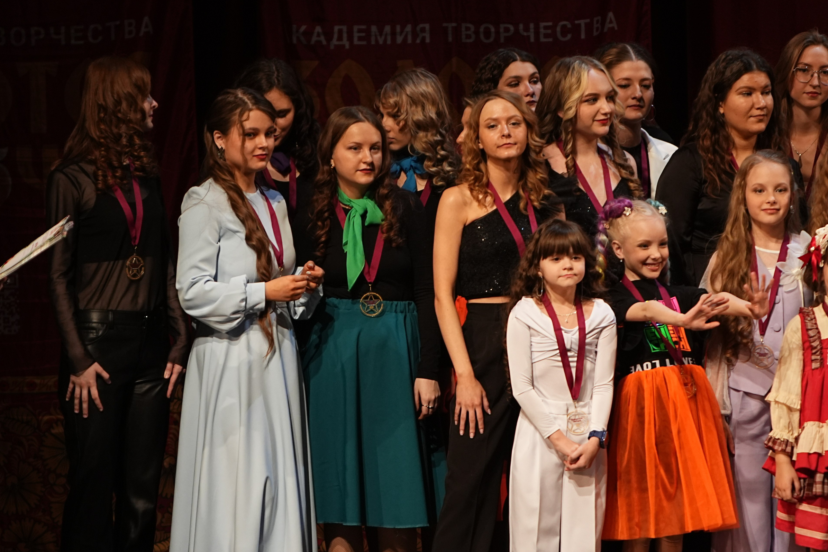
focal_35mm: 321
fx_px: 7382
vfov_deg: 4.3
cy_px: 266
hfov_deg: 6.4
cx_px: 395
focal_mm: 200
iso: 1250
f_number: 2.8
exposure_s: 1/320
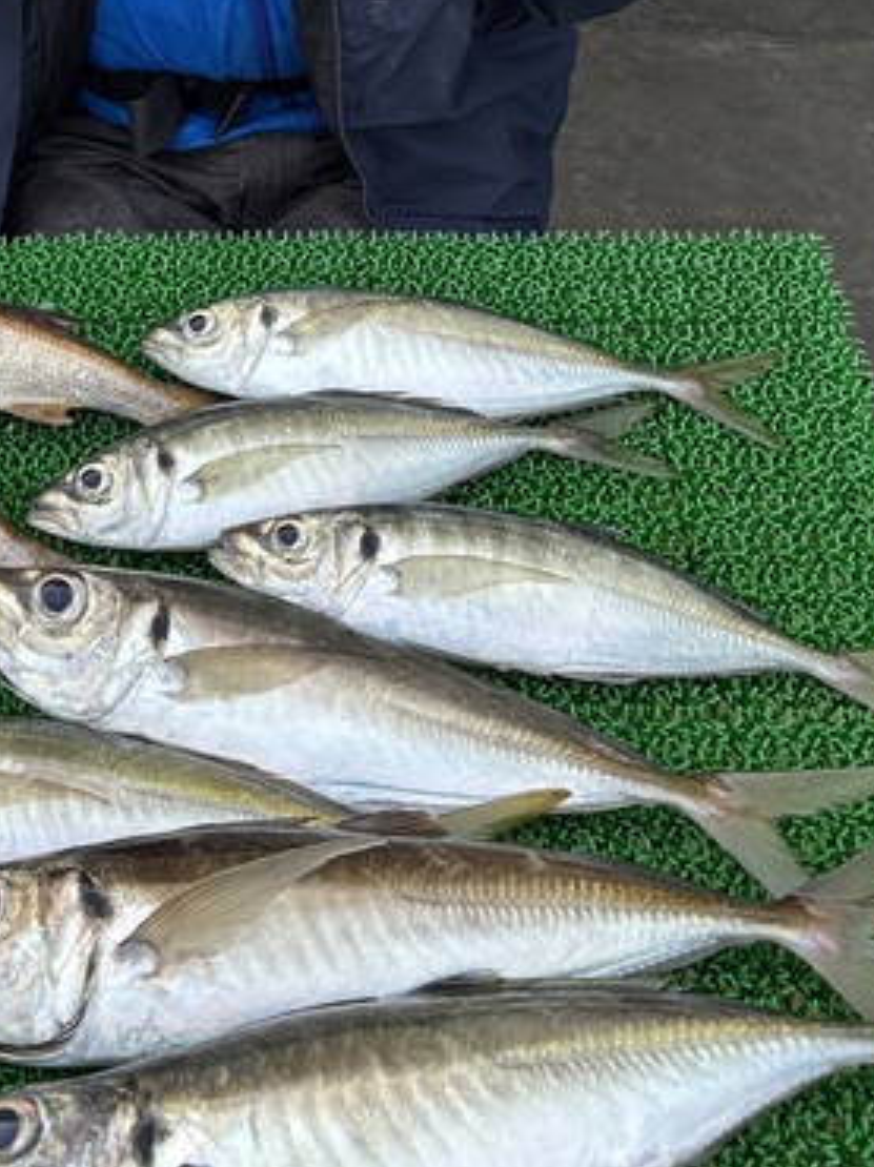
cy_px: 41
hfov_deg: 24.1
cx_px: 215
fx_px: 2022
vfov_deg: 30.3
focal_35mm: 60
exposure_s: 1/1092
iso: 50
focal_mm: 5.96
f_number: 1.6
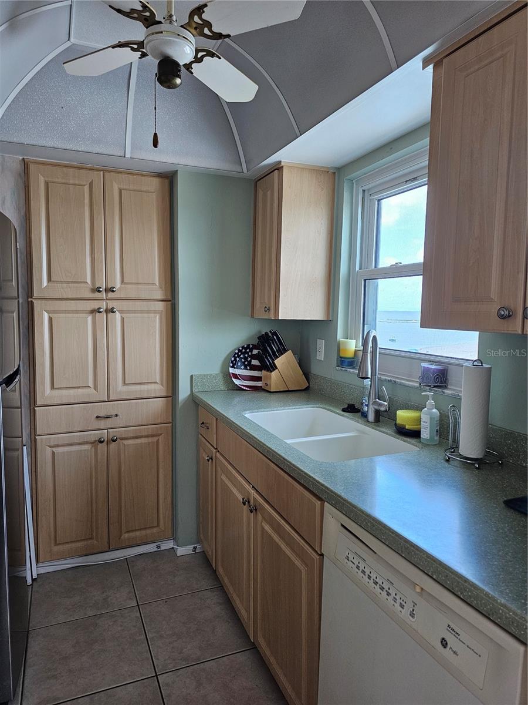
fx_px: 468
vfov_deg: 73.9
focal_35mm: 23
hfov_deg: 58.9
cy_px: 352
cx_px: 264
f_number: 1.7
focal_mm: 6.3
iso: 400
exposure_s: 1/240
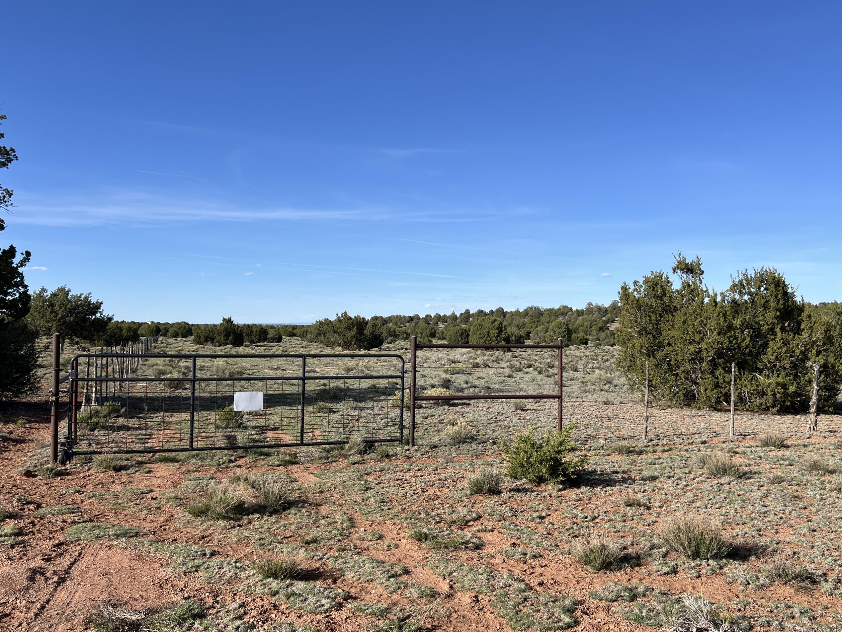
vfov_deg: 45.4
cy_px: 315
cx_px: 448
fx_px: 754
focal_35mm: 31
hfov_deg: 58.3
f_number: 1.5
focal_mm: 5.7
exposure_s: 1/4444
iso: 50
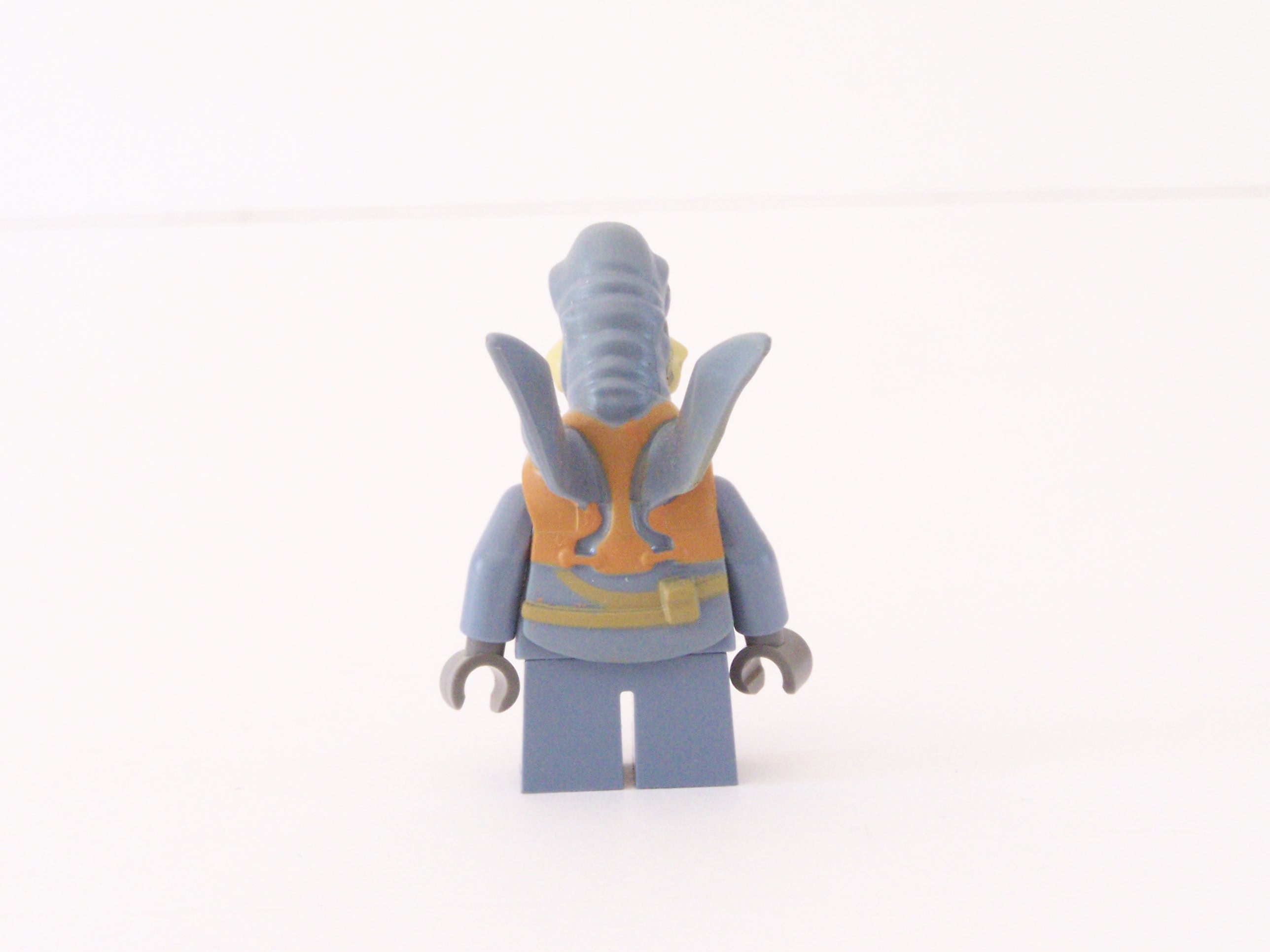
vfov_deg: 14.1
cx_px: 635
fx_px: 3852
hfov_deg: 18.7
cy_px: 476
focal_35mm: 105
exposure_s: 1/10
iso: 400
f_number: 8
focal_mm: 17.5
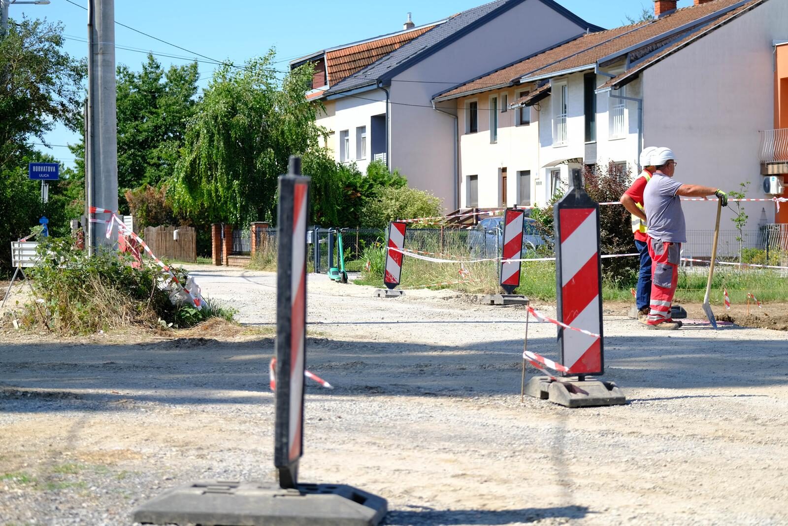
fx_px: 1773
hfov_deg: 25.1
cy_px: 263
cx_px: 394
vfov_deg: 16.9
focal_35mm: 81
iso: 200
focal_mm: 54.1
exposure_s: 1/1600
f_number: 2.8
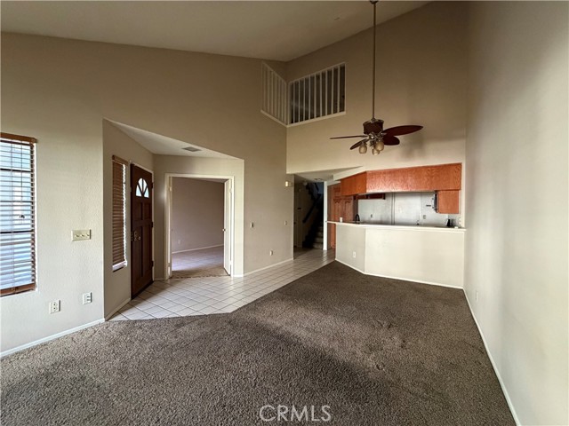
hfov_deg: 102.1
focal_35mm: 14
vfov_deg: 85.7
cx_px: 284
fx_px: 230
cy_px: 213
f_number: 2.2
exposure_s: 1/60
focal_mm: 2.22
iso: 800
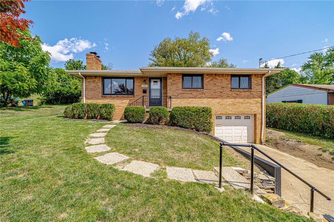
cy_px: 111
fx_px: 121
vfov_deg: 85.4
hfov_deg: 108.4
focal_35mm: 13
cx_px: 167
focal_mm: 13
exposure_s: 1/400
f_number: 11
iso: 50
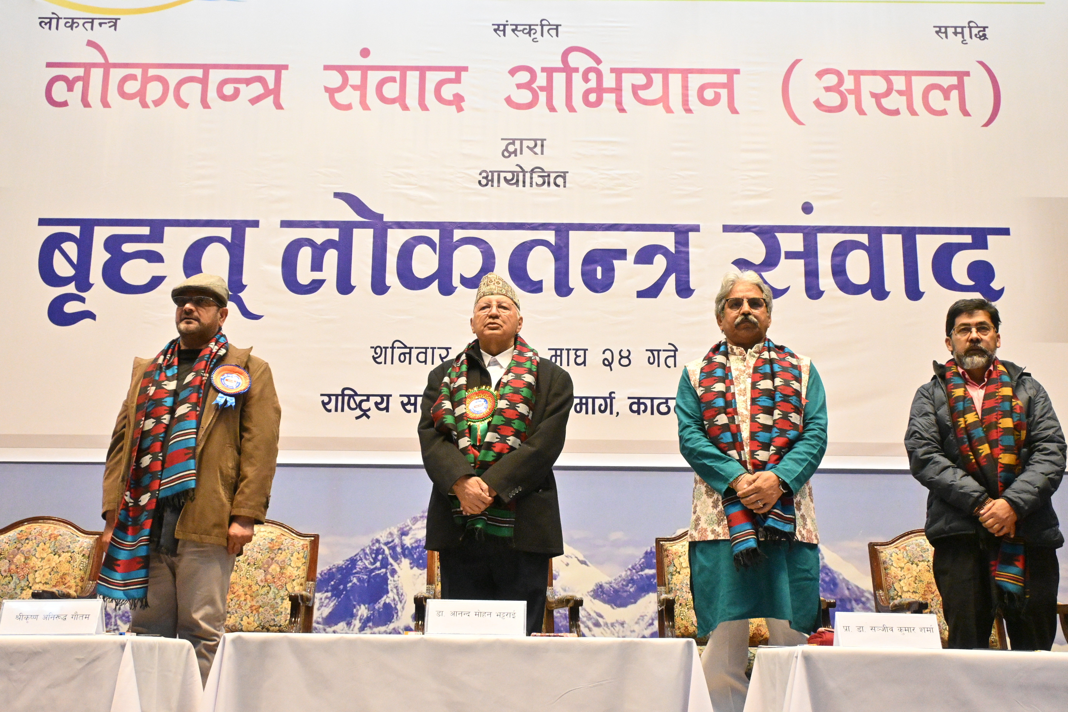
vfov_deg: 33.6
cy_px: 356
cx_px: 534
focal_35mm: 40
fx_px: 1179
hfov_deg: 48.7
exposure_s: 1/250
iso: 6400
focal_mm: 26.5
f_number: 6.3
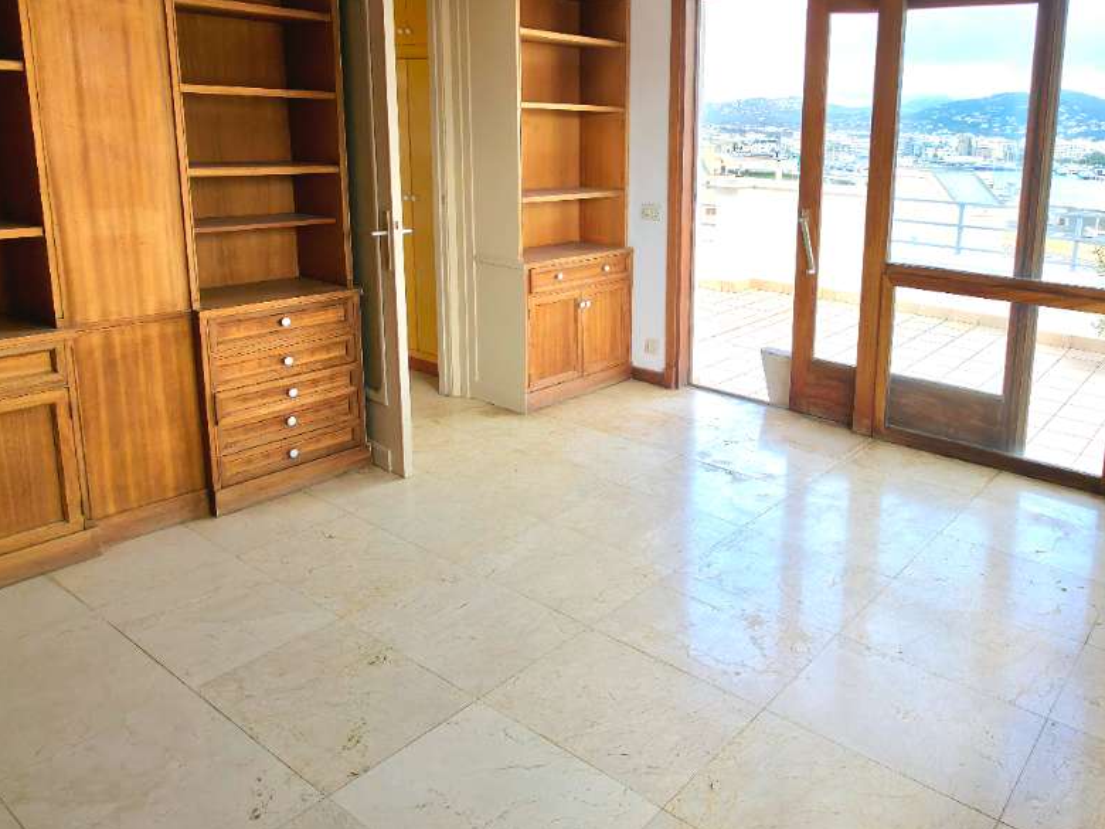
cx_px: 741
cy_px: 295
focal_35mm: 25
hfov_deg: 67.4
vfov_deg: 54.1
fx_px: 798
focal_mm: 2.2
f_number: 1.9
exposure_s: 1/357
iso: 20
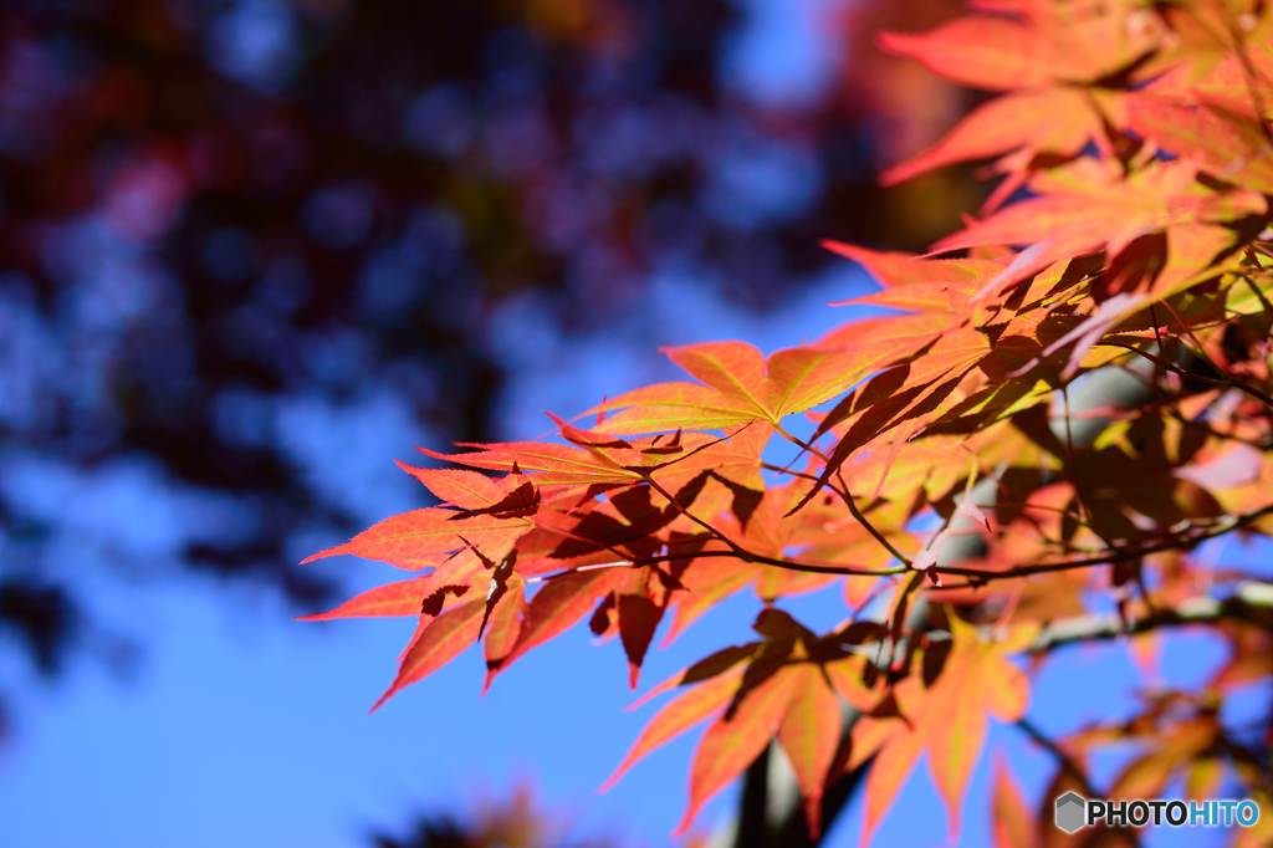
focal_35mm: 90
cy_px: 424
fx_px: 3181
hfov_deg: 22.6
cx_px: 636
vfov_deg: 15.2
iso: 100
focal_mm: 60
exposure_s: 1/400
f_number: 5
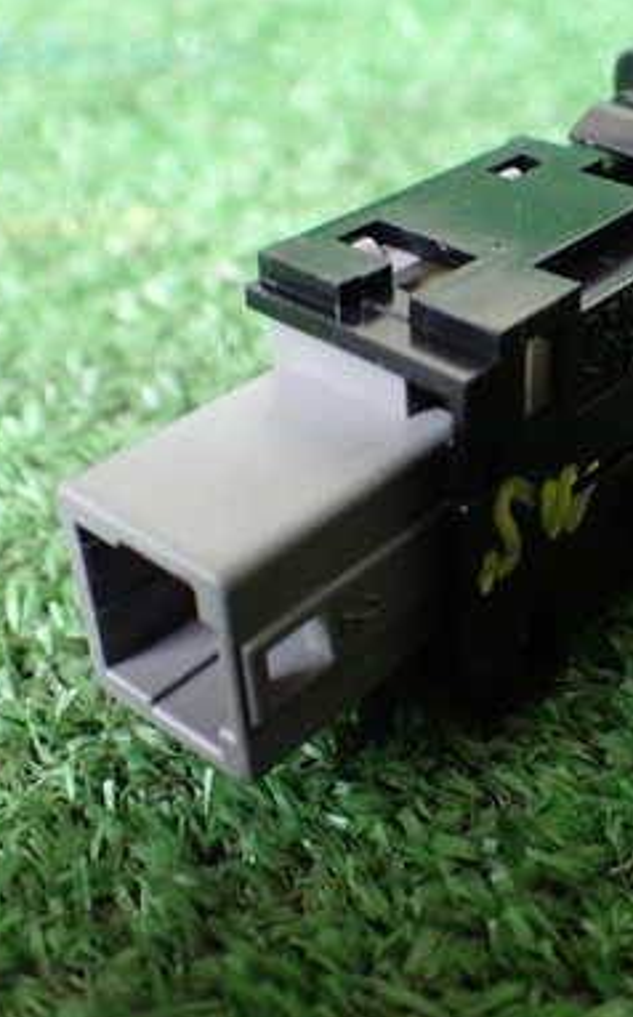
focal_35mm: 50
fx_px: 1383
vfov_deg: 40.3
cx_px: 545
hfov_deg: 25.1
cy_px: 466
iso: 800
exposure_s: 1/50
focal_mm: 5.4
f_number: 2.3
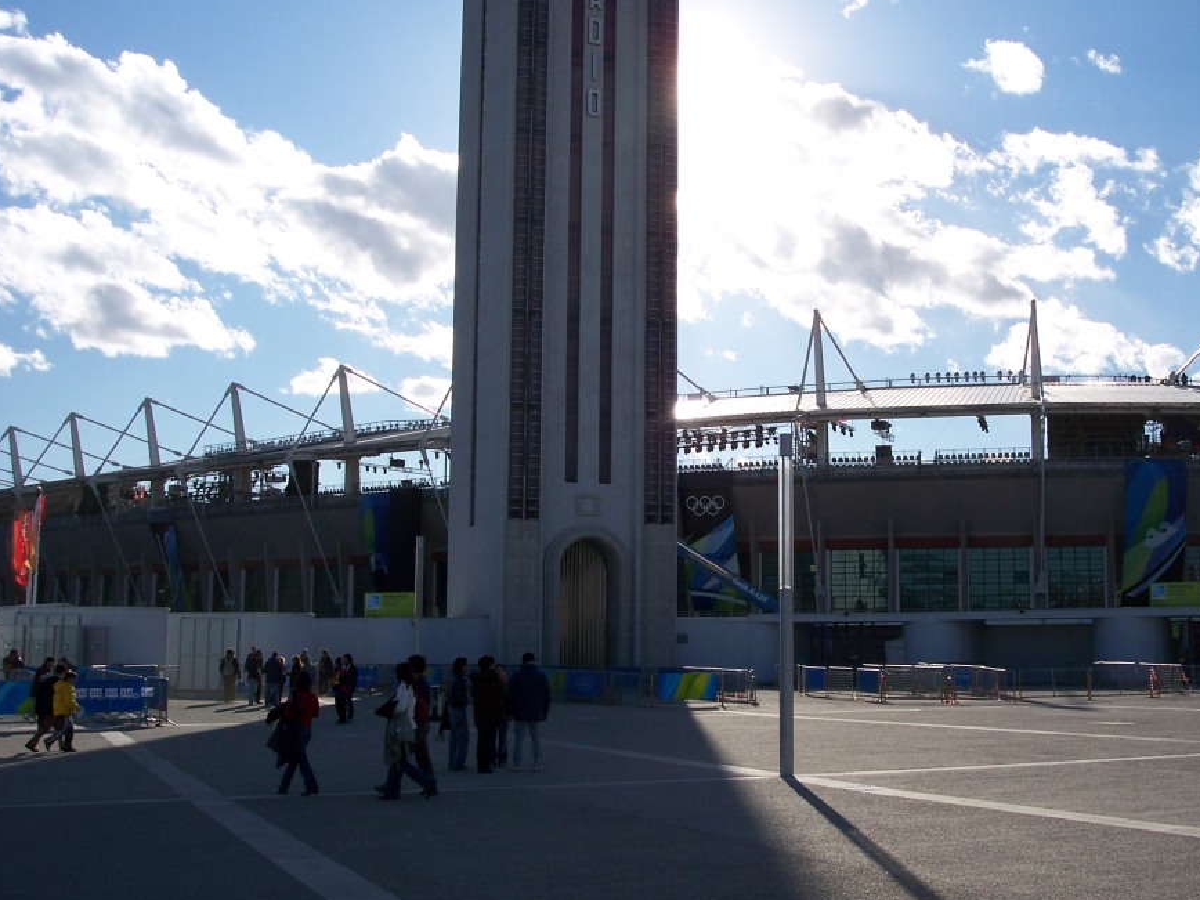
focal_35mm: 46
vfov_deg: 31.5
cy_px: 398
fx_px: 1595
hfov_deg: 41.1
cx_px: 700
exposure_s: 1/750
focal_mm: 8
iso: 100
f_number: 5.6
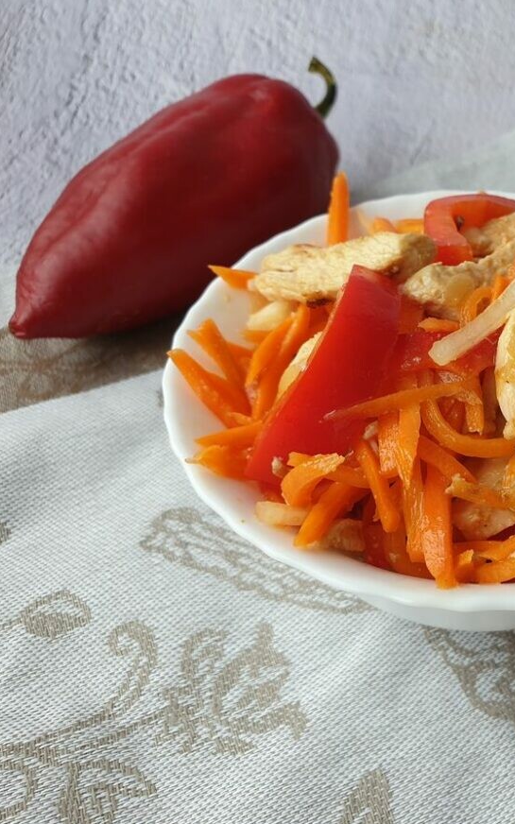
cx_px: 519
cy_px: 411
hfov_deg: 31.7
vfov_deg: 52.7
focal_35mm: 37
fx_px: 831
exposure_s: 1/123
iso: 50
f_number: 2.4
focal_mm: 4.3
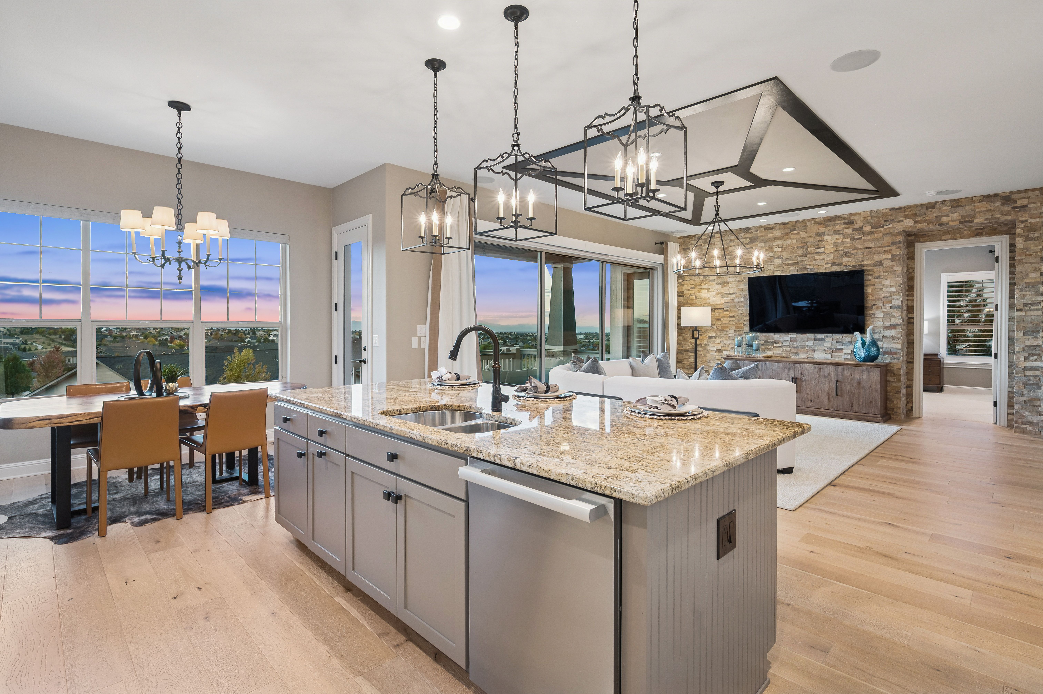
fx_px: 492
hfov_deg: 93.3
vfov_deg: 70.4
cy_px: 347
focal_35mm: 17
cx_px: 522
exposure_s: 1/40
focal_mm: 17
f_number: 9
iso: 400
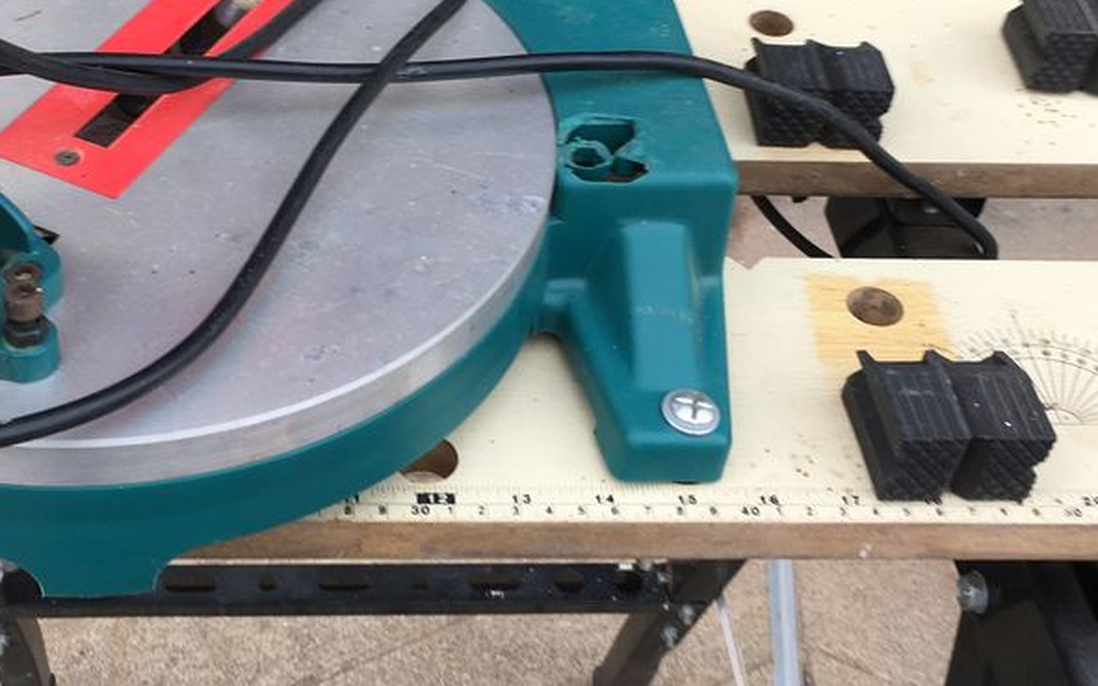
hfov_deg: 38.7
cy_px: 255
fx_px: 1556
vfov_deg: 24.8
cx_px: 442
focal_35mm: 52
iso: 25
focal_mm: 4.15
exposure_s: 1/234
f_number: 2.2
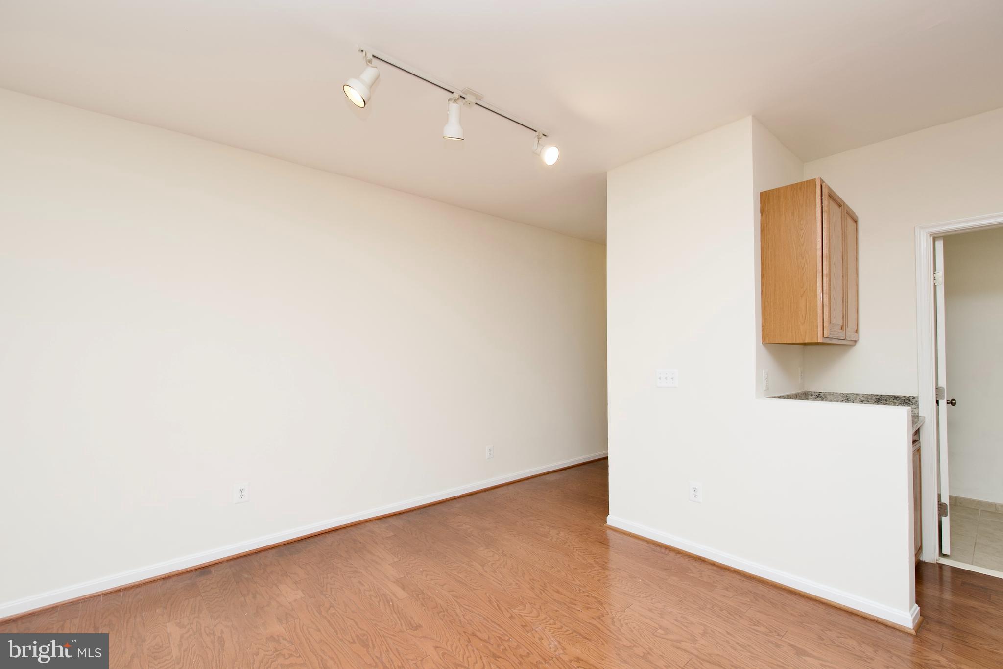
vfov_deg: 77.3
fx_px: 418
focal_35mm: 15
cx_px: 502
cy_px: 334
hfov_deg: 100.4
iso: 320
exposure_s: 1/40
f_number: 7.1
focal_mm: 10
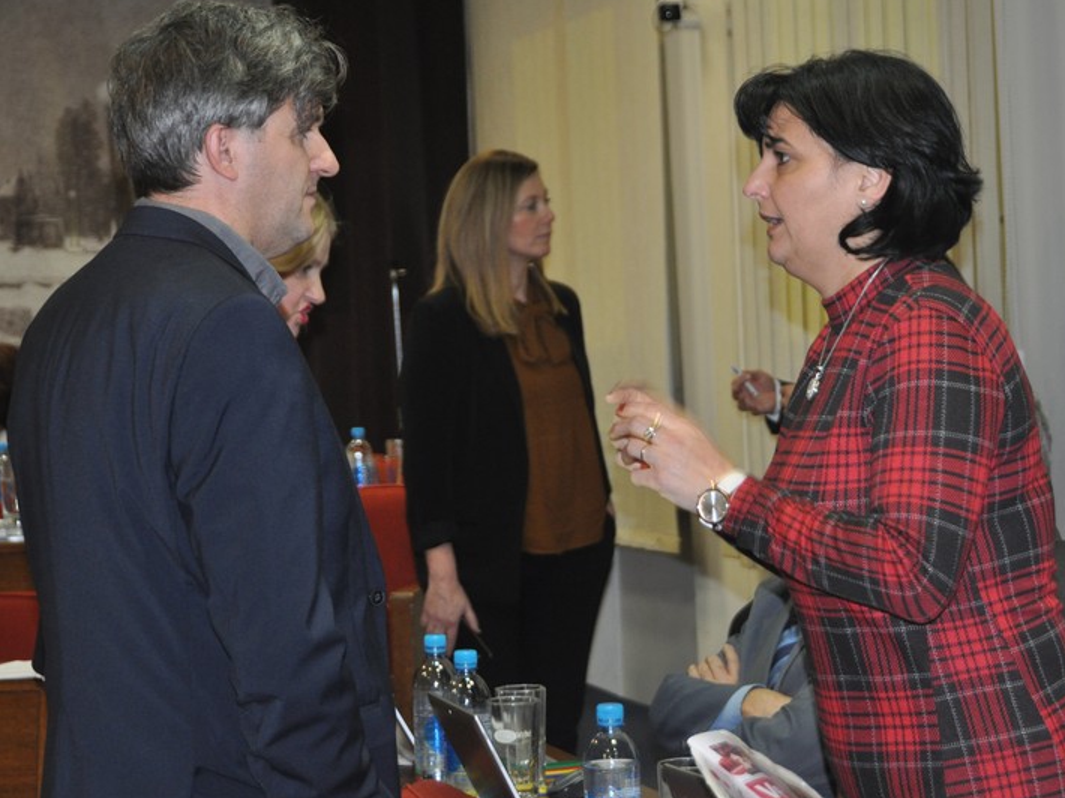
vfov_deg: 16.1
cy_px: 404
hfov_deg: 21.4
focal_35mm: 92
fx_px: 2816
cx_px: 590
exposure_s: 1/60
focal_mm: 55
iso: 800
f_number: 4.8
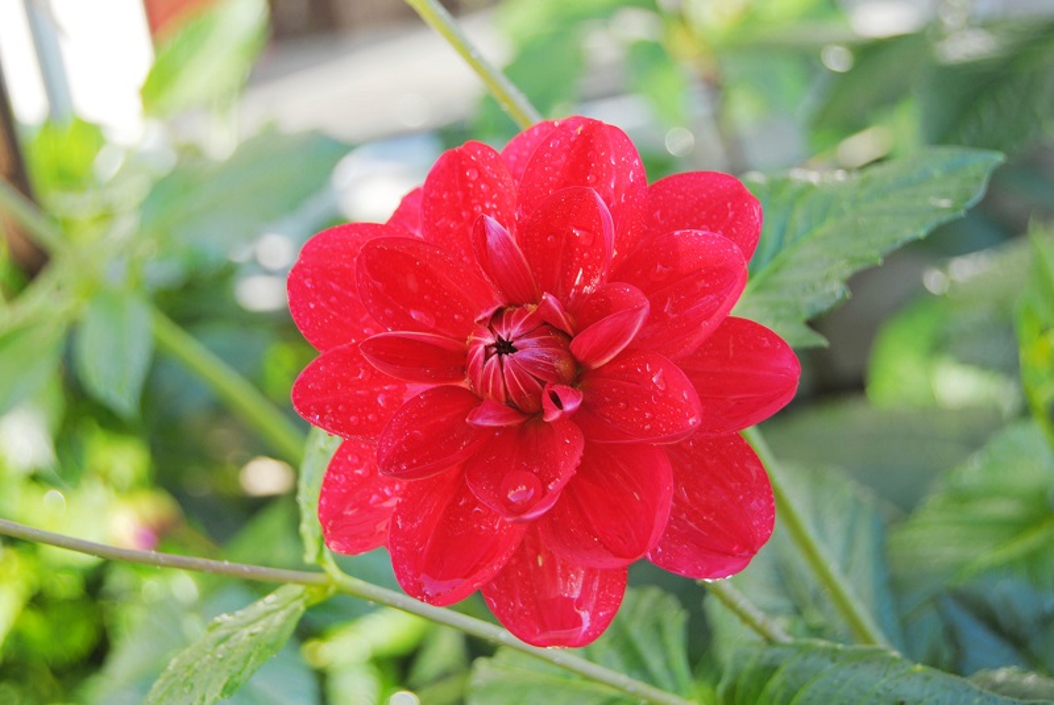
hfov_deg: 28.0
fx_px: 2110
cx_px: 527
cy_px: 352
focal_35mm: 72
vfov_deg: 19.0
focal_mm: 48
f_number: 5.6
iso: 100
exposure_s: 1/40
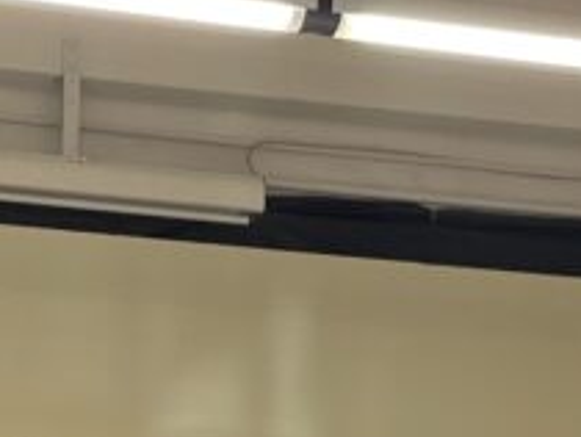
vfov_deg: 10.7
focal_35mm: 132
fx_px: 2218
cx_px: 102
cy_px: 748
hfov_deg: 14.8
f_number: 1.6
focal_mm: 4.2
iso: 125
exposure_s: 1/100
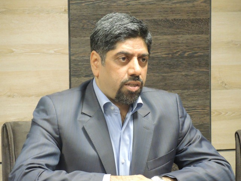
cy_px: 90
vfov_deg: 8.5
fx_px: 1218
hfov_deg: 11.3
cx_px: 120
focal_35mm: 175
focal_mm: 37.4
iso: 3200
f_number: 4
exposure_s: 1/60
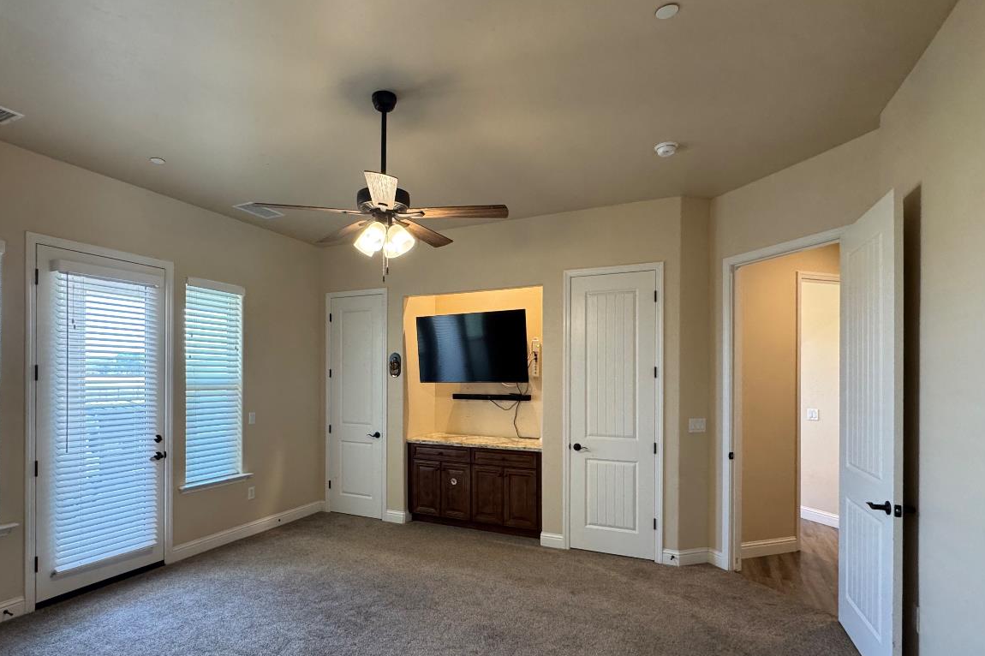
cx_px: 445
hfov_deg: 86.7
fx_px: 520
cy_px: 377
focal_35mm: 19
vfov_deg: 64.2
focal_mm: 2.22
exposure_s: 1/120
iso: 320
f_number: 2.2
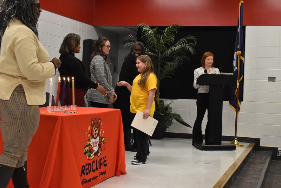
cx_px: 140
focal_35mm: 63
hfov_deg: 31.9
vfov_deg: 21.6
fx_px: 492
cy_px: 94
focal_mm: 42
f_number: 7.1
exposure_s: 1/60
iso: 1800
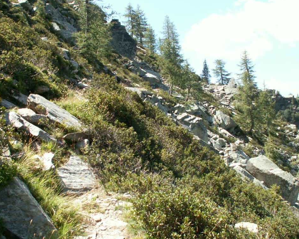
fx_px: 327
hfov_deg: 49.1
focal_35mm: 37
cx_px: 154
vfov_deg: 40.1
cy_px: 120
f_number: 5
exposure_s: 1/100
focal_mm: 5.86
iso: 50
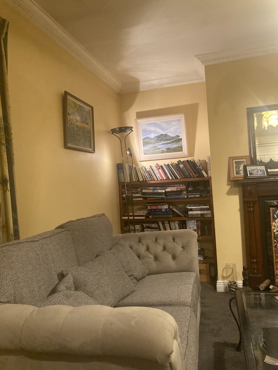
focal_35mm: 28
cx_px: 139
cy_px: 185
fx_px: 300
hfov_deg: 49.7
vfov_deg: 63.4
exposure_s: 1/33
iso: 320
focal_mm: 3.99
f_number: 1.8
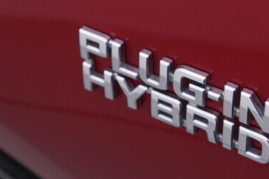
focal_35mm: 99
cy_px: 62
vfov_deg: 13.8
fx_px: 740
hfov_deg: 20.3
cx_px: 223
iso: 125
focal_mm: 24
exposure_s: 1/80
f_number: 4
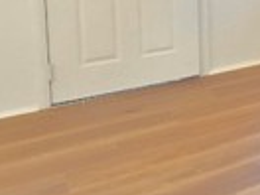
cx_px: 425
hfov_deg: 22.7
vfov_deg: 21.3
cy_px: -51
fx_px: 473
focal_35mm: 63
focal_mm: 2.2
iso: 200
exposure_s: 1/60
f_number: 2.2
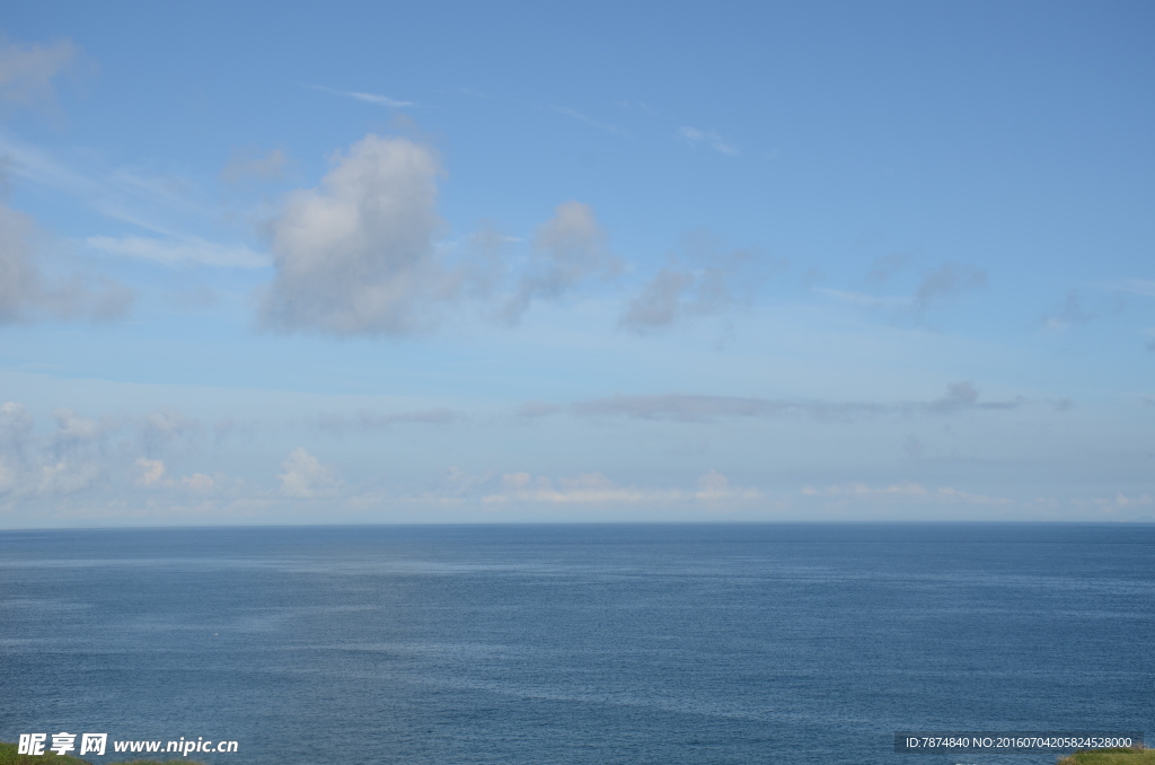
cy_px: 382
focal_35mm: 57
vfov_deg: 23.7
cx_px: 578
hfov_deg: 35.1
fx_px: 1825
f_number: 8
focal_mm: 38
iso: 100
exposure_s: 1/400
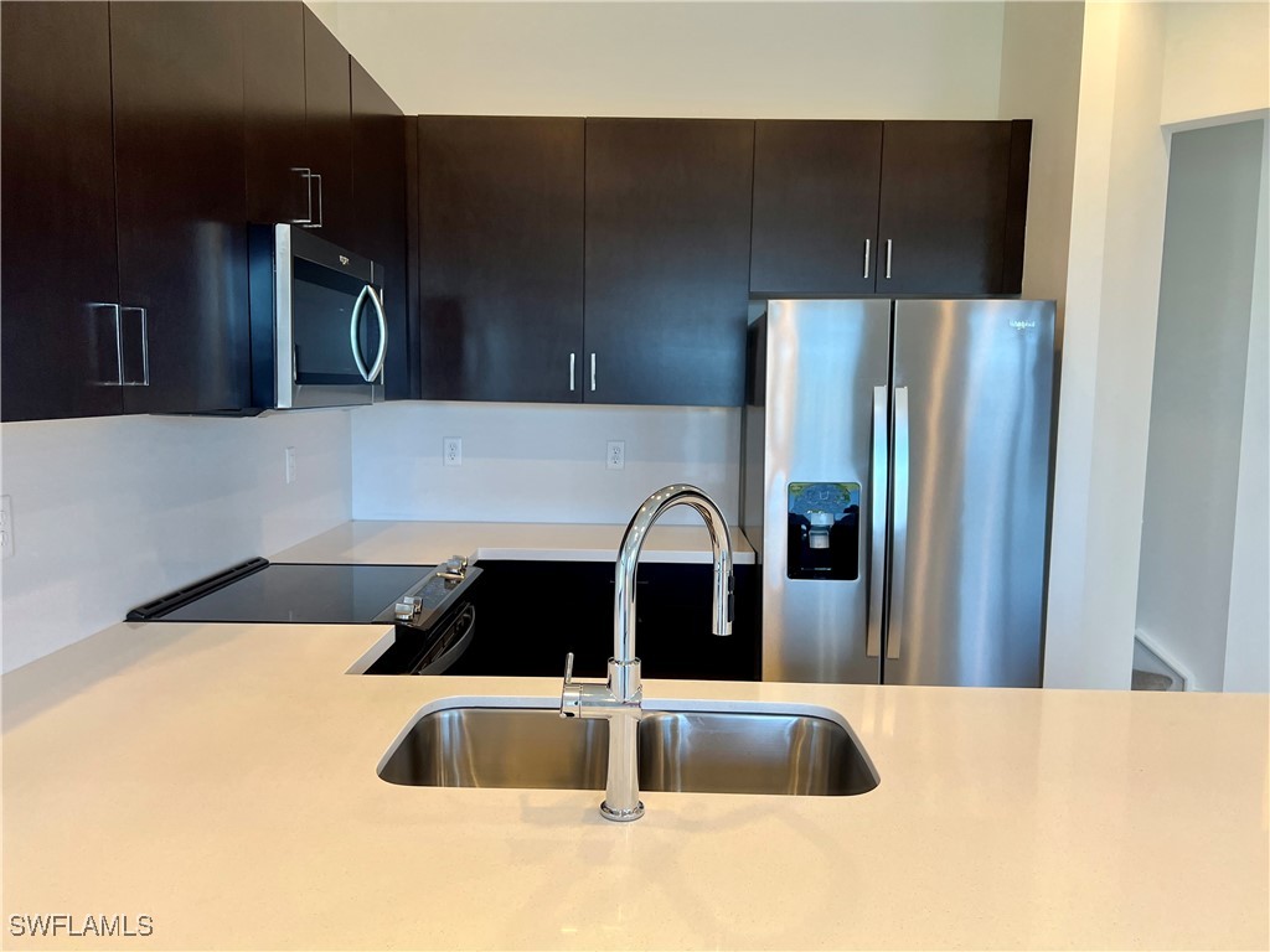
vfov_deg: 53.1
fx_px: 954
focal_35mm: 26
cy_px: 476
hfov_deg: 67.3
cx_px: 635
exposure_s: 1/120
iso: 100
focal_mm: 5.7
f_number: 1.5
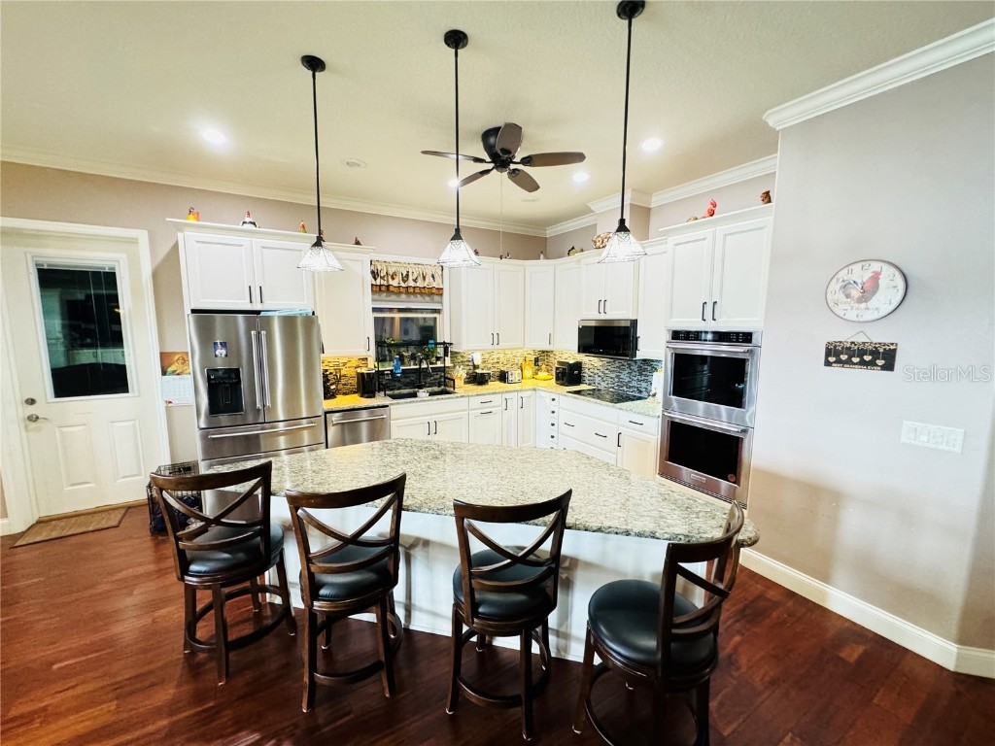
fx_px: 402
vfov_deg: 85.7
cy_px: 373
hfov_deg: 102.1
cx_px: 498
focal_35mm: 14
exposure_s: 1/60
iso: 640
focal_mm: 2.22
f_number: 2.2
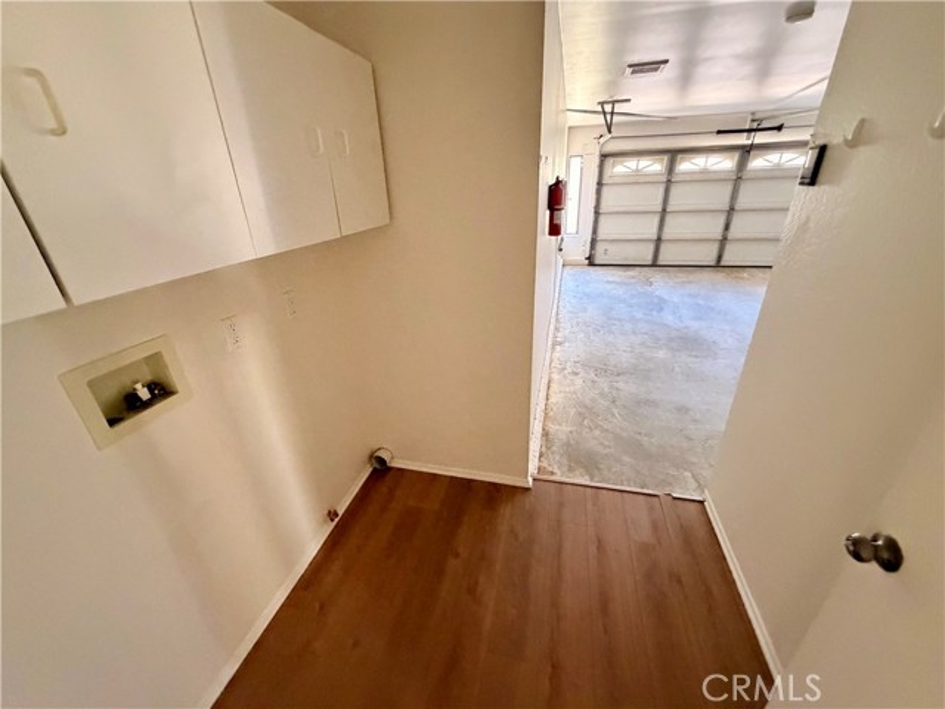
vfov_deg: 85.7
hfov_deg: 102.1
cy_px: 354
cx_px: 472
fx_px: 382
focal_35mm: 14
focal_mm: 2.22
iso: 800
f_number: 2.2
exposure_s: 1/60
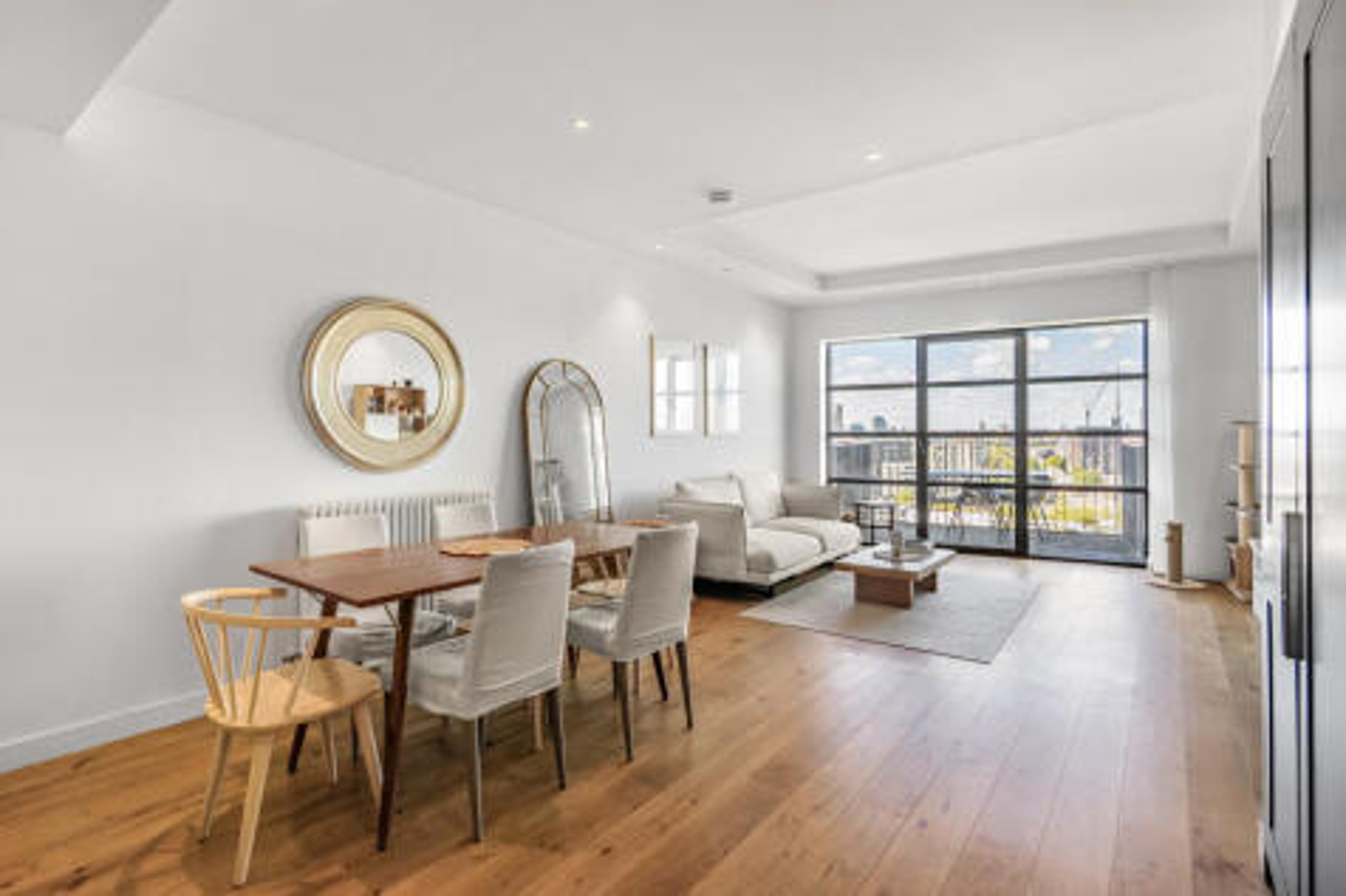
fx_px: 635
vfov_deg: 70.4
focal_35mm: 17
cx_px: 673
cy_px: 448
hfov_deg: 93.3
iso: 1000
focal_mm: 17
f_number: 8
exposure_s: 1/250
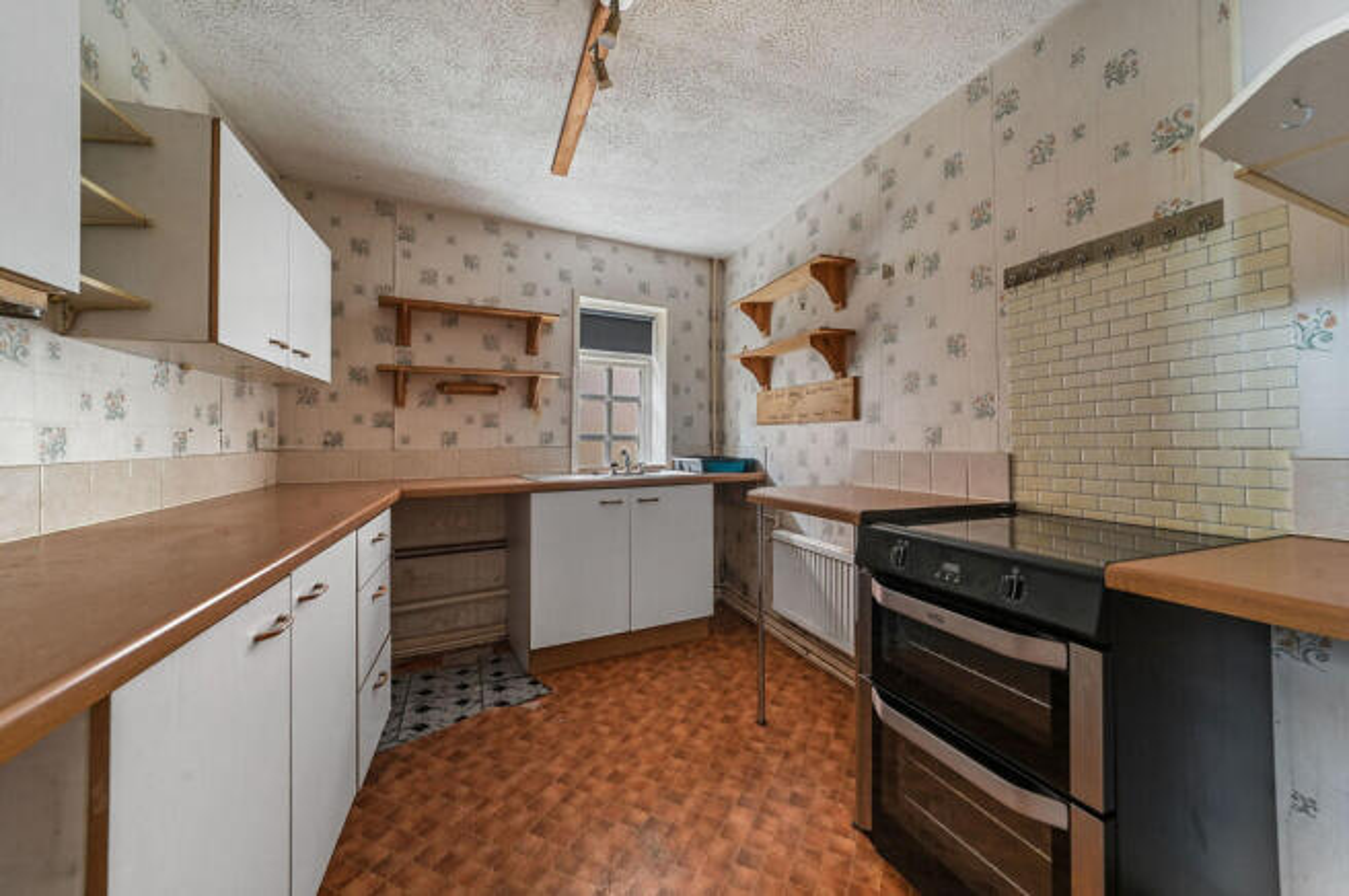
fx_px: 524
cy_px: 448
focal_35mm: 14
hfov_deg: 104.3
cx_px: 674
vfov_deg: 81.1
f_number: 8
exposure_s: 20
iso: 400
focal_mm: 14
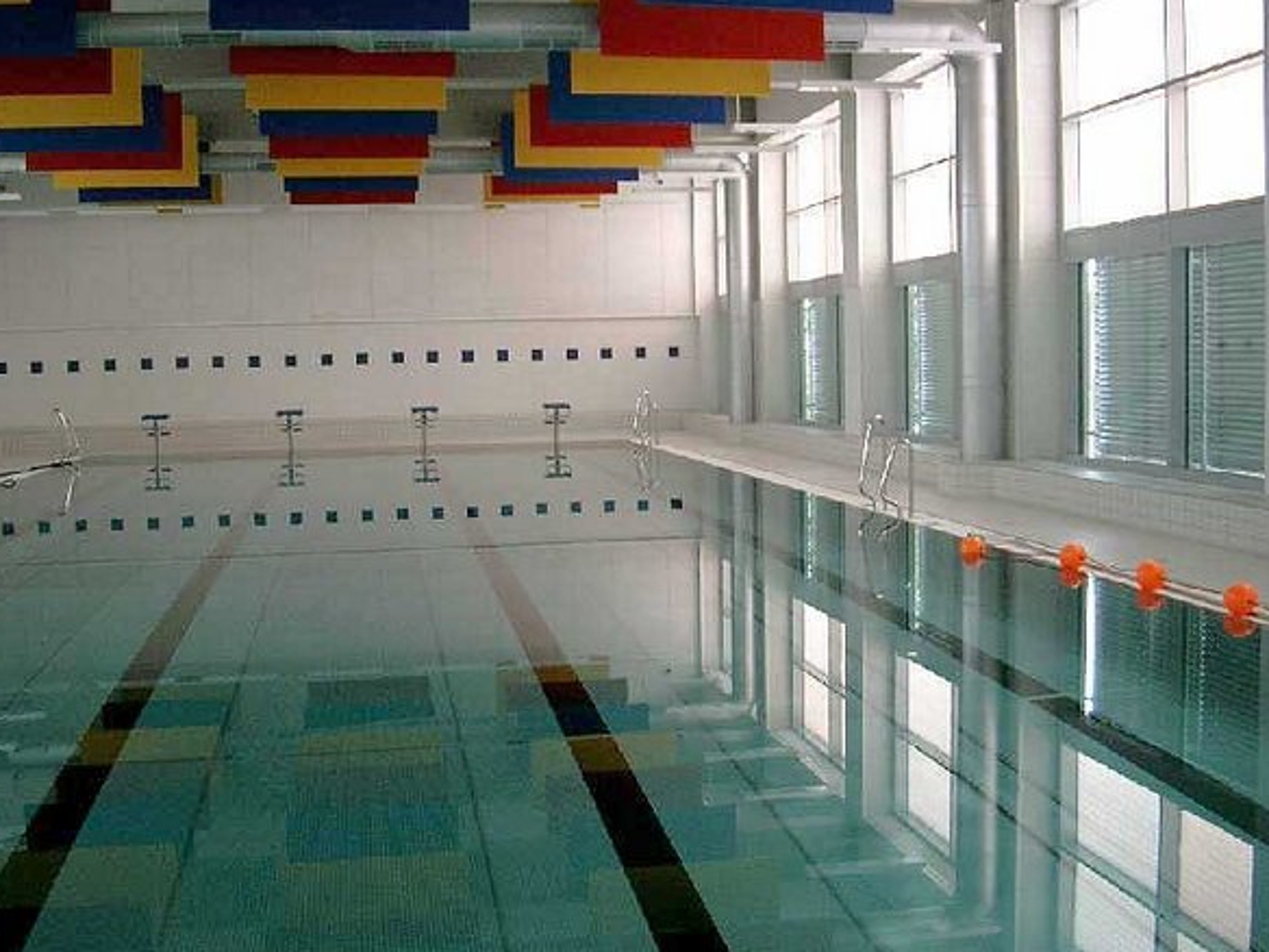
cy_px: 485
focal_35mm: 38
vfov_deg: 37.7
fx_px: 1393
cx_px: 624
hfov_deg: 49.0
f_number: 2.6
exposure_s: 1/25
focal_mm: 7.6
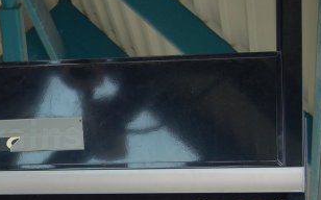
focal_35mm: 127
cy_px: 139
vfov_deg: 10.3
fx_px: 1110
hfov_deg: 16.0
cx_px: -34
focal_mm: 34
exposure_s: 1/125
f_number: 5.6
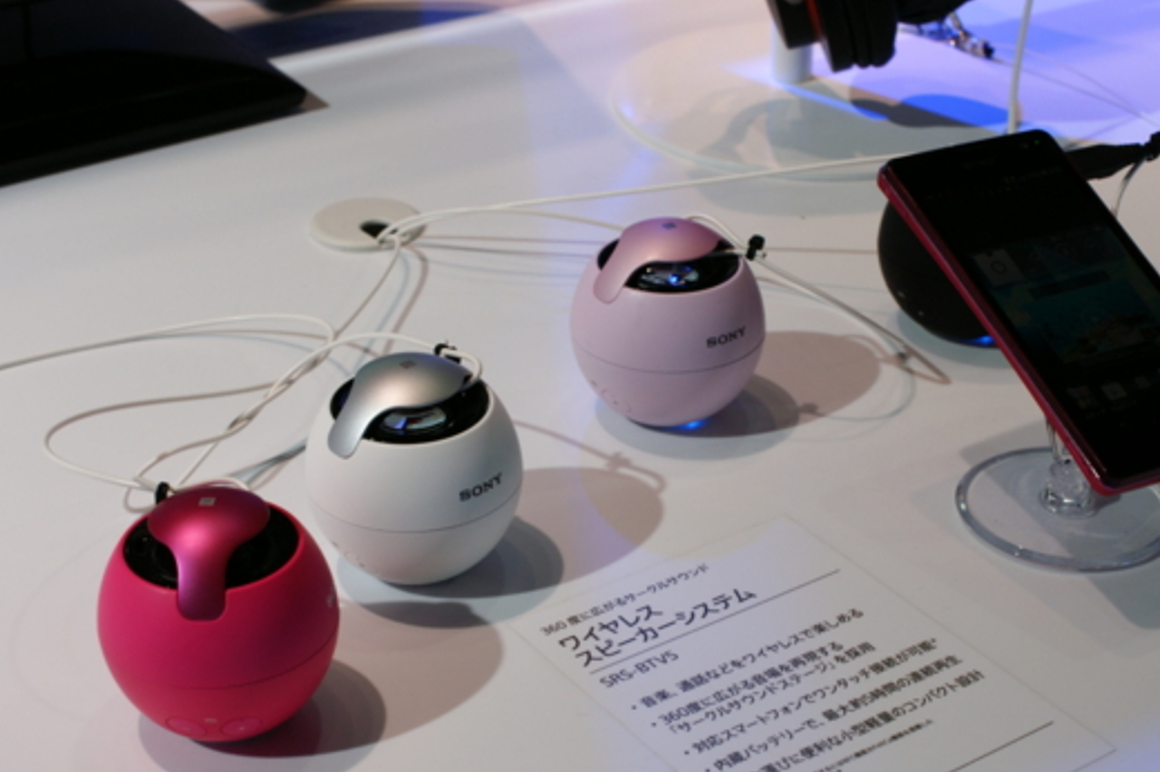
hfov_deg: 31.2
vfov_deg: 21.0
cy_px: 464
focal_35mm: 65
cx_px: 589
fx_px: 2081
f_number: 8
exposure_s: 1/30
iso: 400
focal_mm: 35
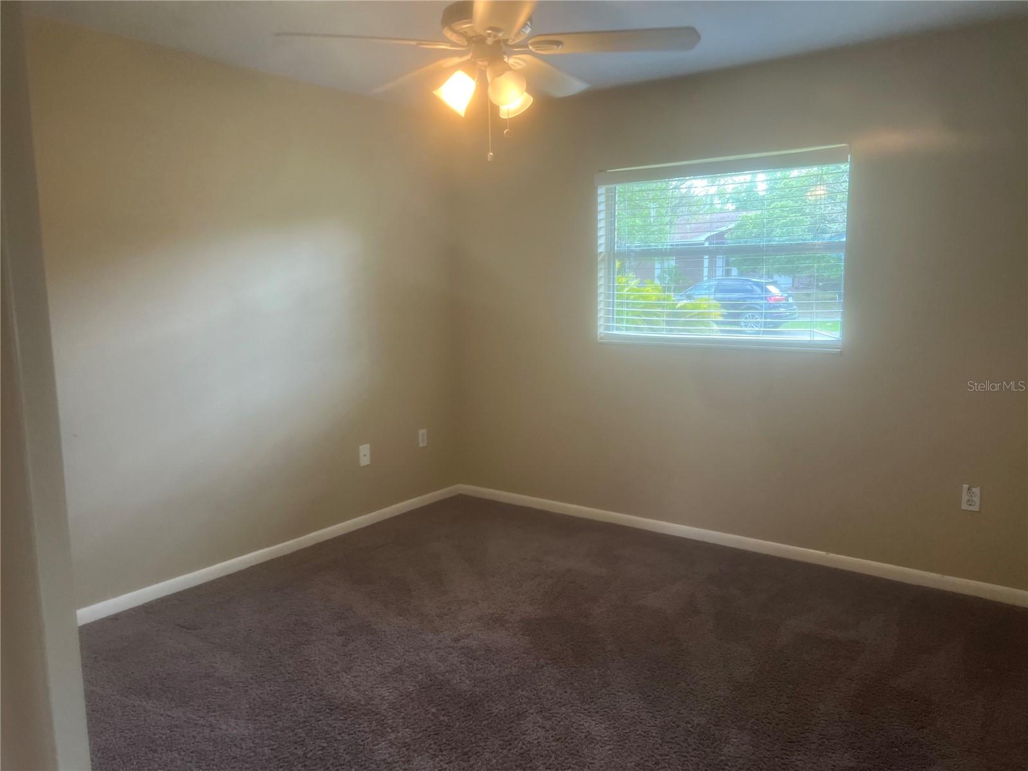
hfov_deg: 67.3
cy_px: 386
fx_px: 772
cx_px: 514
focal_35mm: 26
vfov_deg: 53.1
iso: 64
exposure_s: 1/60
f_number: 1.5
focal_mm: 5.7
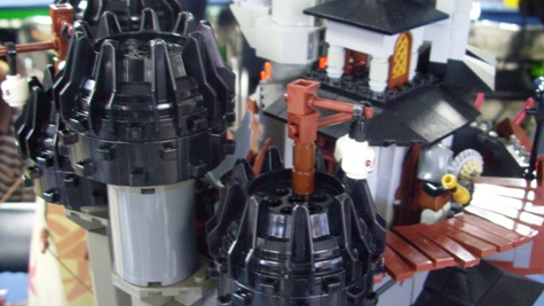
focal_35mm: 47
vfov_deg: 25.4
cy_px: 146
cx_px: 274
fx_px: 678
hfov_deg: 43.7
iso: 160
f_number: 2.9
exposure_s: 1/8
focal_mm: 5.7
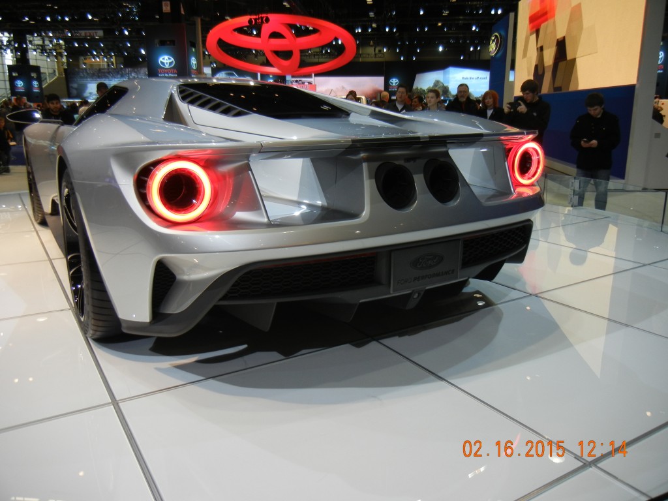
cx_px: 334
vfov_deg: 46.8
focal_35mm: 30
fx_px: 579
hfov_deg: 60.0
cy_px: 250
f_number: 3.5
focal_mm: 5.4
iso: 160
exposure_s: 1/74
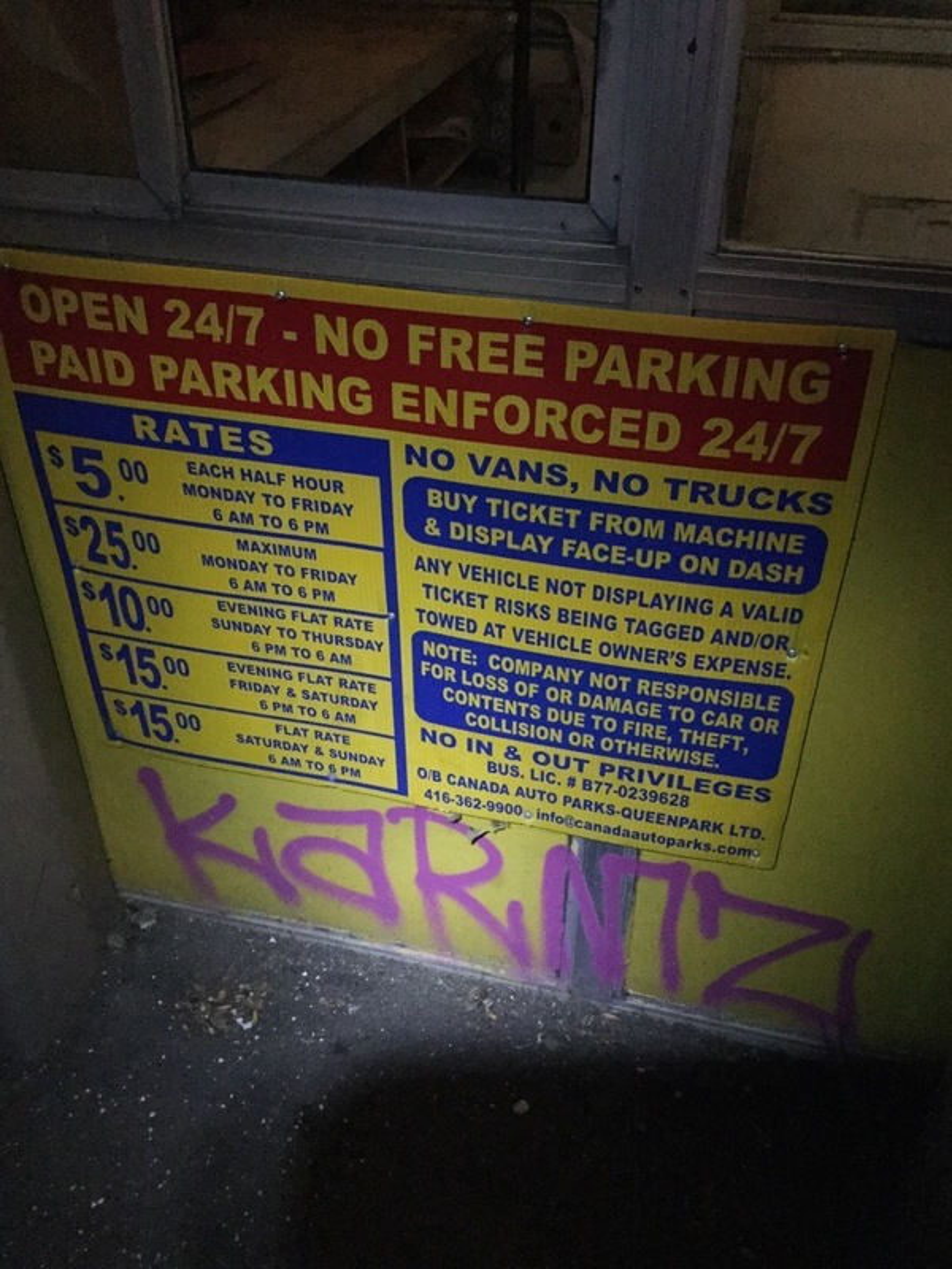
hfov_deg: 45.4
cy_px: 634
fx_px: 1137
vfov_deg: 58.4
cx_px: 476
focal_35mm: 31
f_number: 2.4
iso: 250
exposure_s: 1/15
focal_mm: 3.3
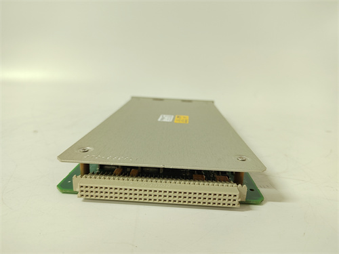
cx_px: 170
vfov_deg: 58.9
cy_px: 127
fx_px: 225
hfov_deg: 73.9
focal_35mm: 23
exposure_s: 1/50
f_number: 1.9
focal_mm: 5.52
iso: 1506
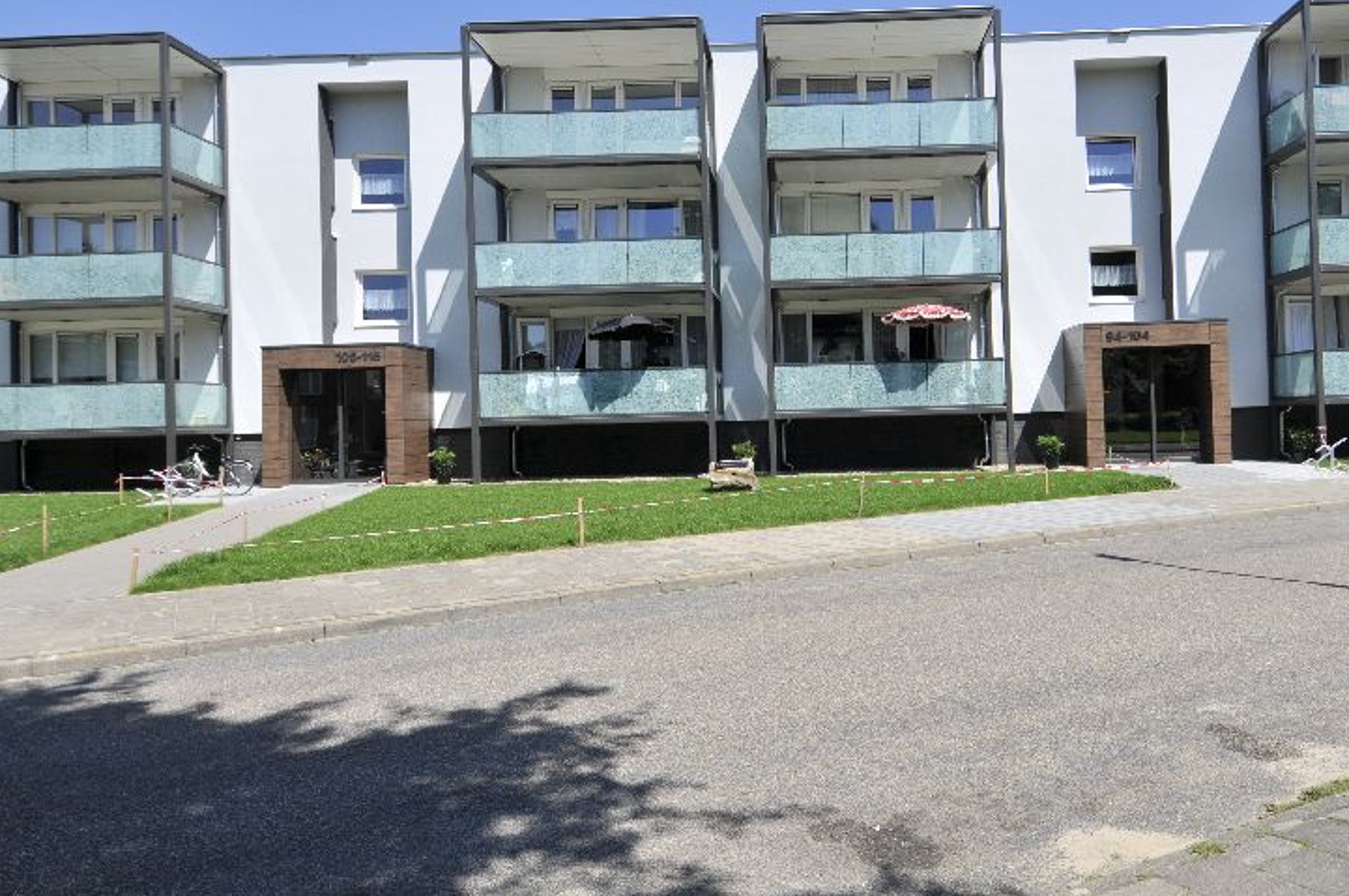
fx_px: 1037
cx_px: 801
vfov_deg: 46.6
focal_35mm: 28
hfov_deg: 65.5
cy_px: 383
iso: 200
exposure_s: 1/500
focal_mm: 13
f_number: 9
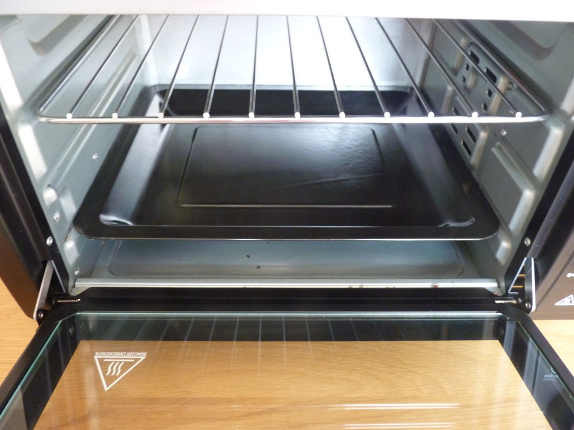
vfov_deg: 51.4
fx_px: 448
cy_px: 215
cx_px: 287
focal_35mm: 27
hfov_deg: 65.3
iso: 400
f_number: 2.8
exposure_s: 1/6
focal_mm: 4.8
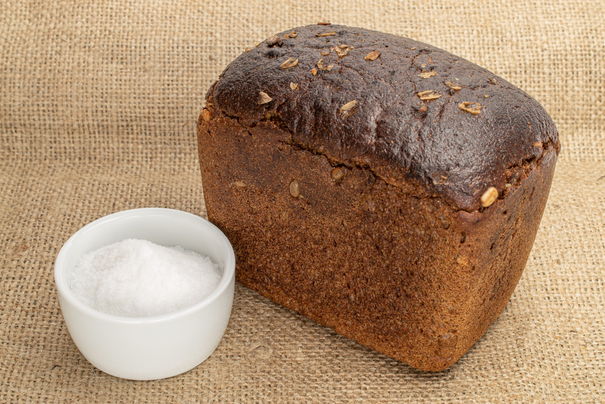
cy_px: 202
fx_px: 1008
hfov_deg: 33.4
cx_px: 302
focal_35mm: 60
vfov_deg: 22.6
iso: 100
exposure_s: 1/3
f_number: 16
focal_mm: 40
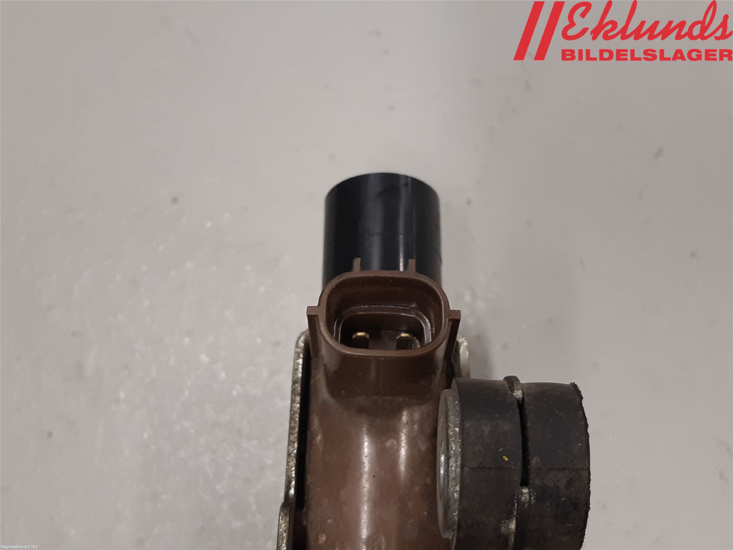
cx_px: 366
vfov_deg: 53.1
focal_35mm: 26
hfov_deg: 67.3
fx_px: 551
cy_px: 275
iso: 100
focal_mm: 3.93
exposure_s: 1/50
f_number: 1.7
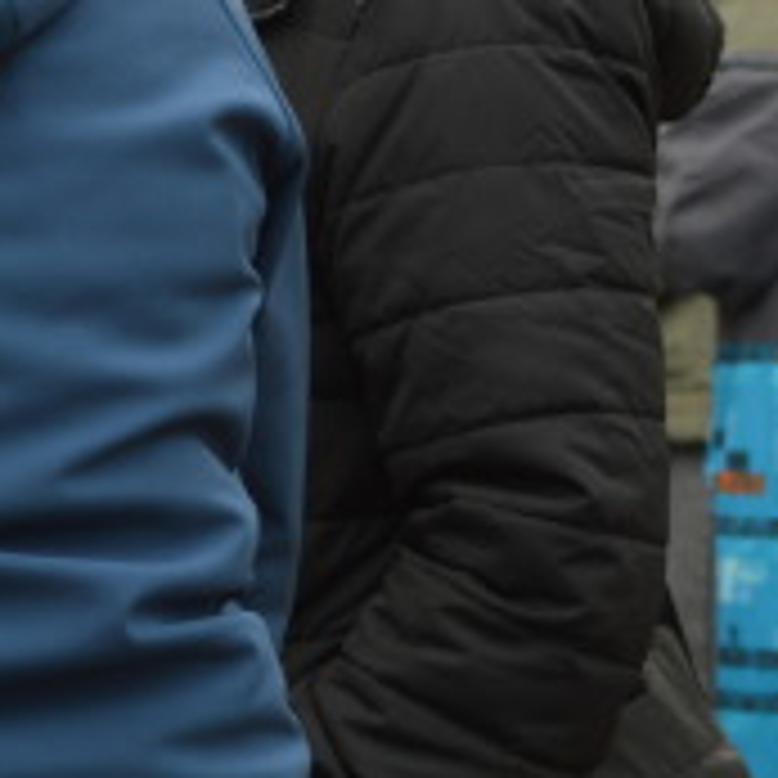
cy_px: -202
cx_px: 711
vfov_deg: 4.8
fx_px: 9287
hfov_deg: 4.8
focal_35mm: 365
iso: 110
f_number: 5.6
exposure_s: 1/125
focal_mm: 55
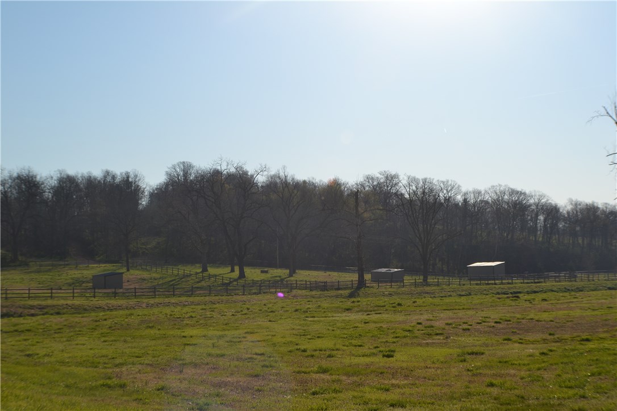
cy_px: 206
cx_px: 308
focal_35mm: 63
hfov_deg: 31.9
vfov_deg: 21.6
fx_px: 1080
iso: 100
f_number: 9
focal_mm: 42
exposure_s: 1/320
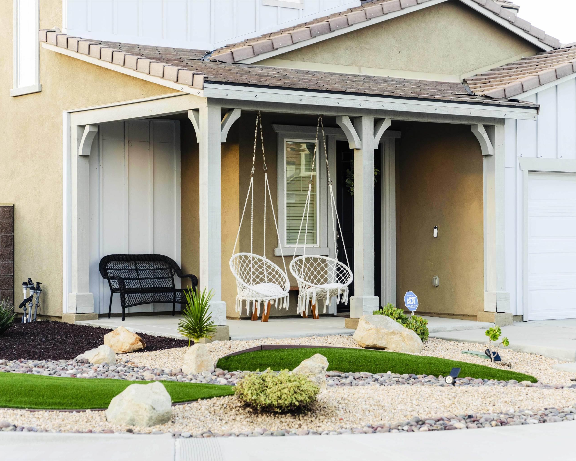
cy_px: 231
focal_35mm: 79
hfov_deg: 24.1
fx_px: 1347
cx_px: 287
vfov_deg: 19.4
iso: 100
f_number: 2.8
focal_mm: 70
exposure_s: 1/400
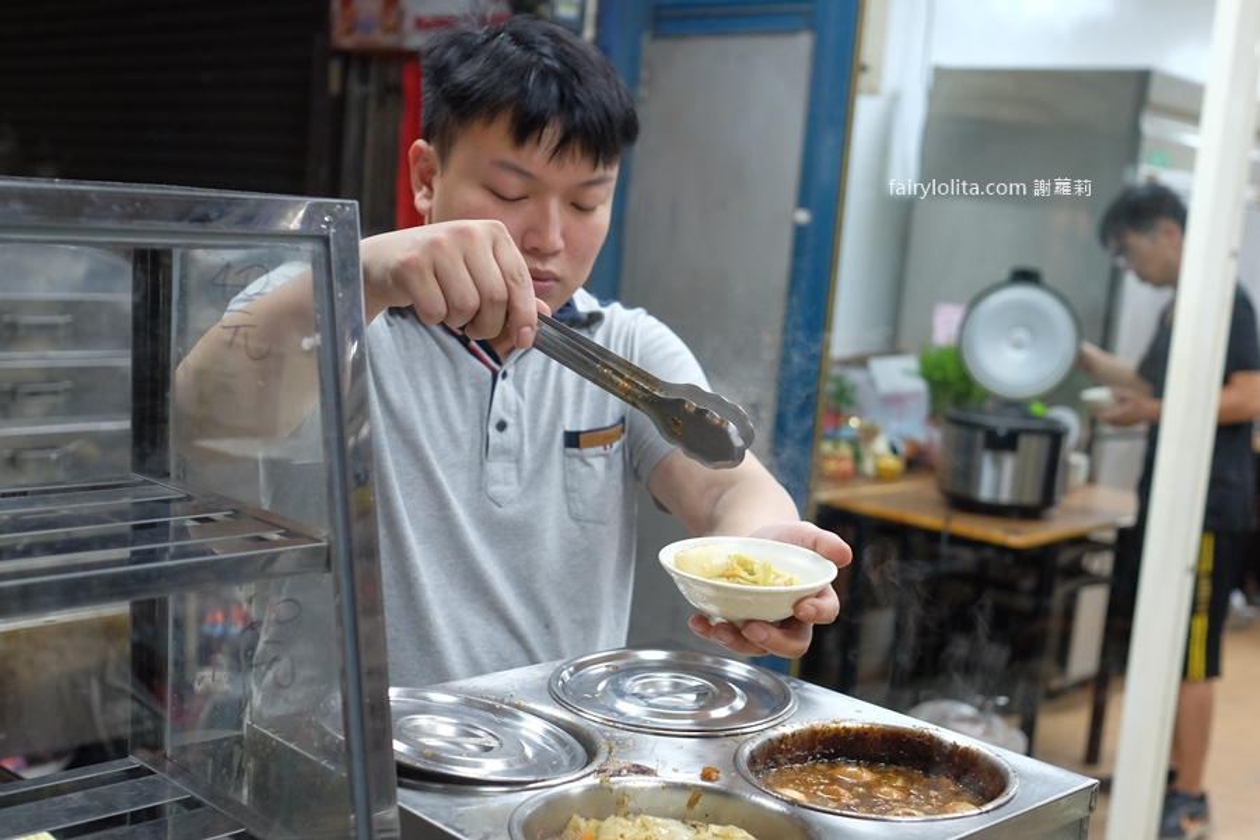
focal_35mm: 35
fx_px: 1225
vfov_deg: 37.9
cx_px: 630
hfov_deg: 54.4
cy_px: 420
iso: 2000
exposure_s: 1/210
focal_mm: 23
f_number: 2.5
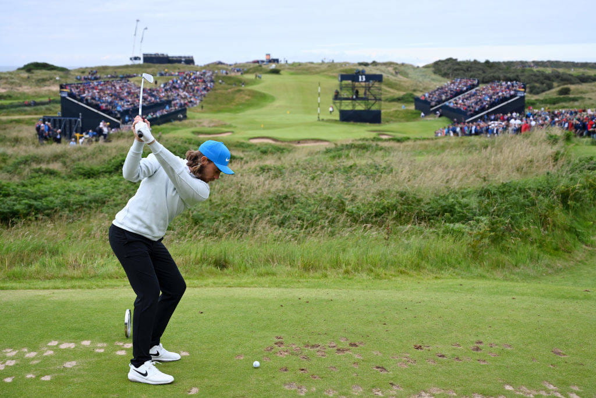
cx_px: 298
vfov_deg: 23.4
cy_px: 199
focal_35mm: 58
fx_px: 960
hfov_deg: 34.5
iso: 400
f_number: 4.5
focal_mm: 58
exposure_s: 1/1000
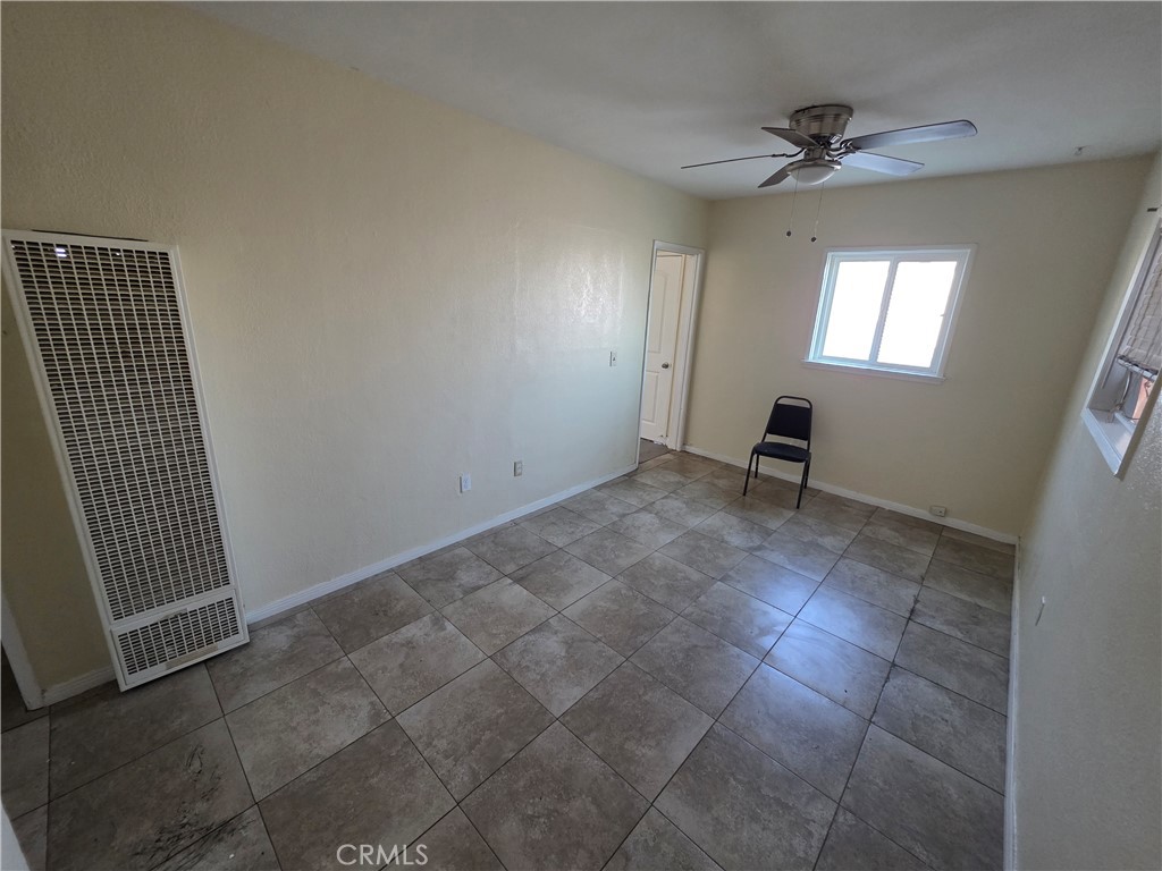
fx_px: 436
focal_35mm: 13
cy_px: 436
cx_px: 581
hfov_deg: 106.2
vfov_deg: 89.9
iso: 500
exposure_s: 1/60
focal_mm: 2.2
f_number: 1.9
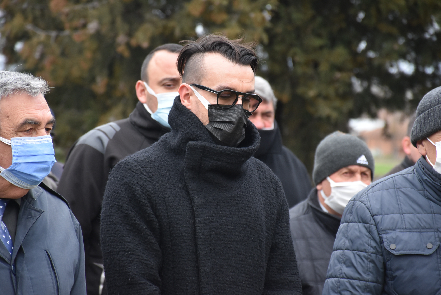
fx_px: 2574
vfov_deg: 6.6
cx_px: 220
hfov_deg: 9.8
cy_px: 148
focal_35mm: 210
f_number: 5.6
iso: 800
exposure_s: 1/500
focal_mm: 140
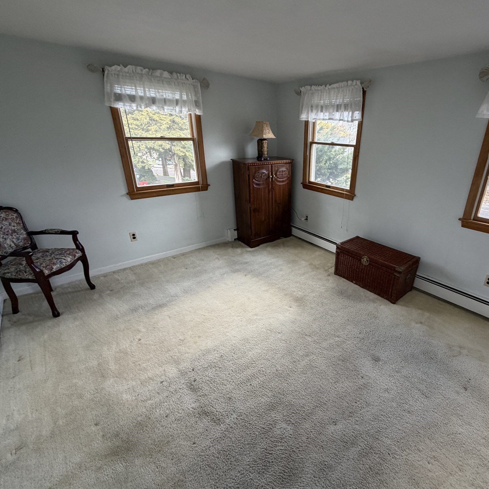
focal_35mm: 17
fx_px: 272
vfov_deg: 84.0
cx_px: 303
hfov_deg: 82.5
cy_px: 243
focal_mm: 2.22
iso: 200
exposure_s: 1/121
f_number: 2.2
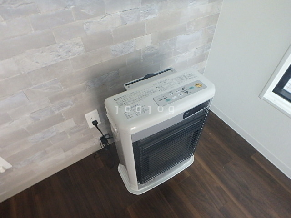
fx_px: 177
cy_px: 109
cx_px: 146
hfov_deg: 79.0
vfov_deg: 63.4
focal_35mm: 21
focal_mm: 3.7
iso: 500
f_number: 3.5
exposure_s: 1/30
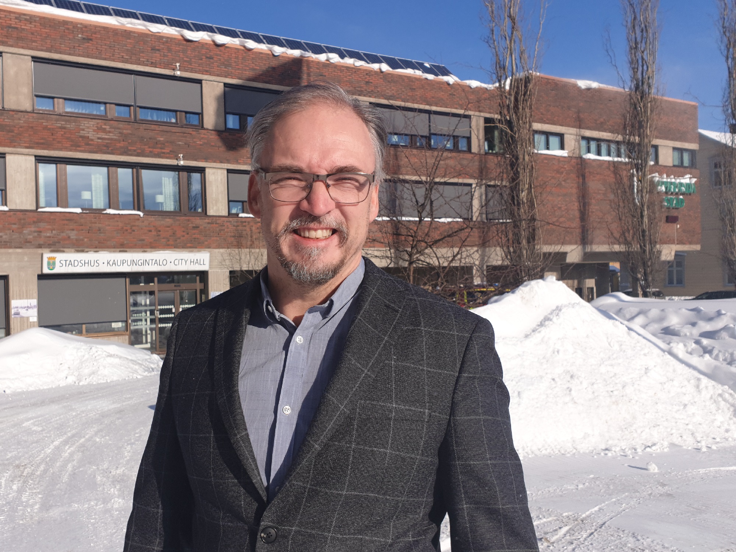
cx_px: 368
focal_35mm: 26
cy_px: 276
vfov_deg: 53.1
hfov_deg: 67.3
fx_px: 553
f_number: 2.4
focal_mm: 4.3
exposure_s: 1/3096
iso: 50
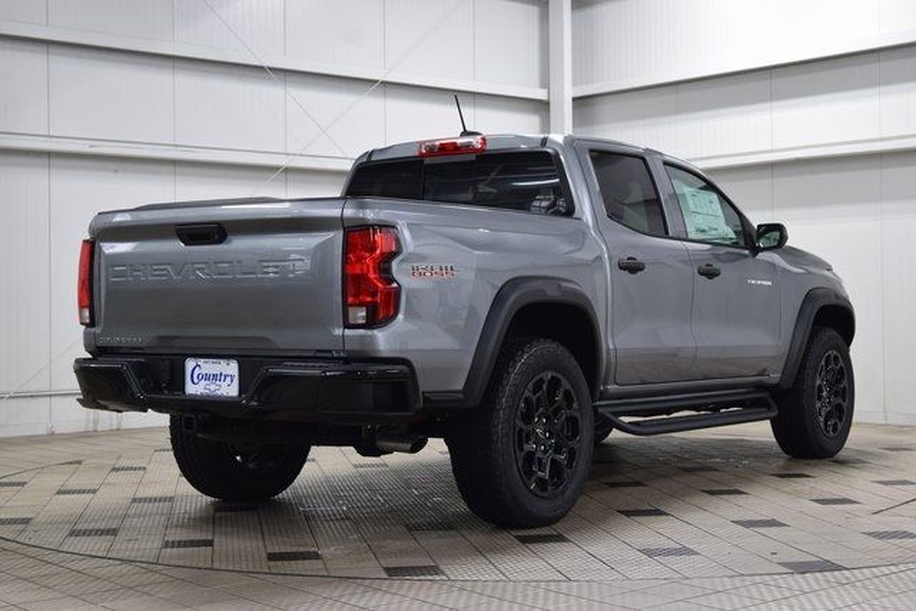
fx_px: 1451
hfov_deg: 35.0
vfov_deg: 23.8
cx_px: 458
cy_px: 306
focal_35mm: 57
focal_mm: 38
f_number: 6.3
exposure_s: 1/15
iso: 400
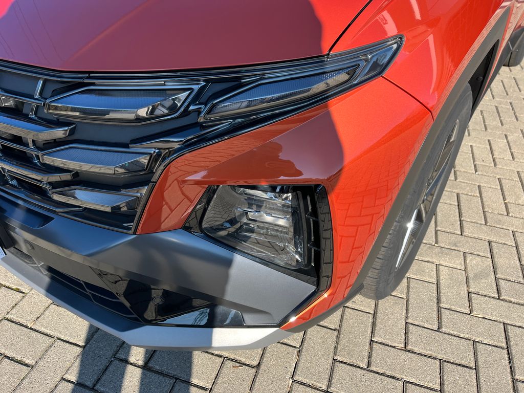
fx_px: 394
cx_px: 262
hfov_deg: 67.3
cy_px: 196
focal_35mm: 26
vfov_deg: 53.1
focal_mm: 5.1
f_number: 1.6
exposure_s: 1/1086
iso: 50
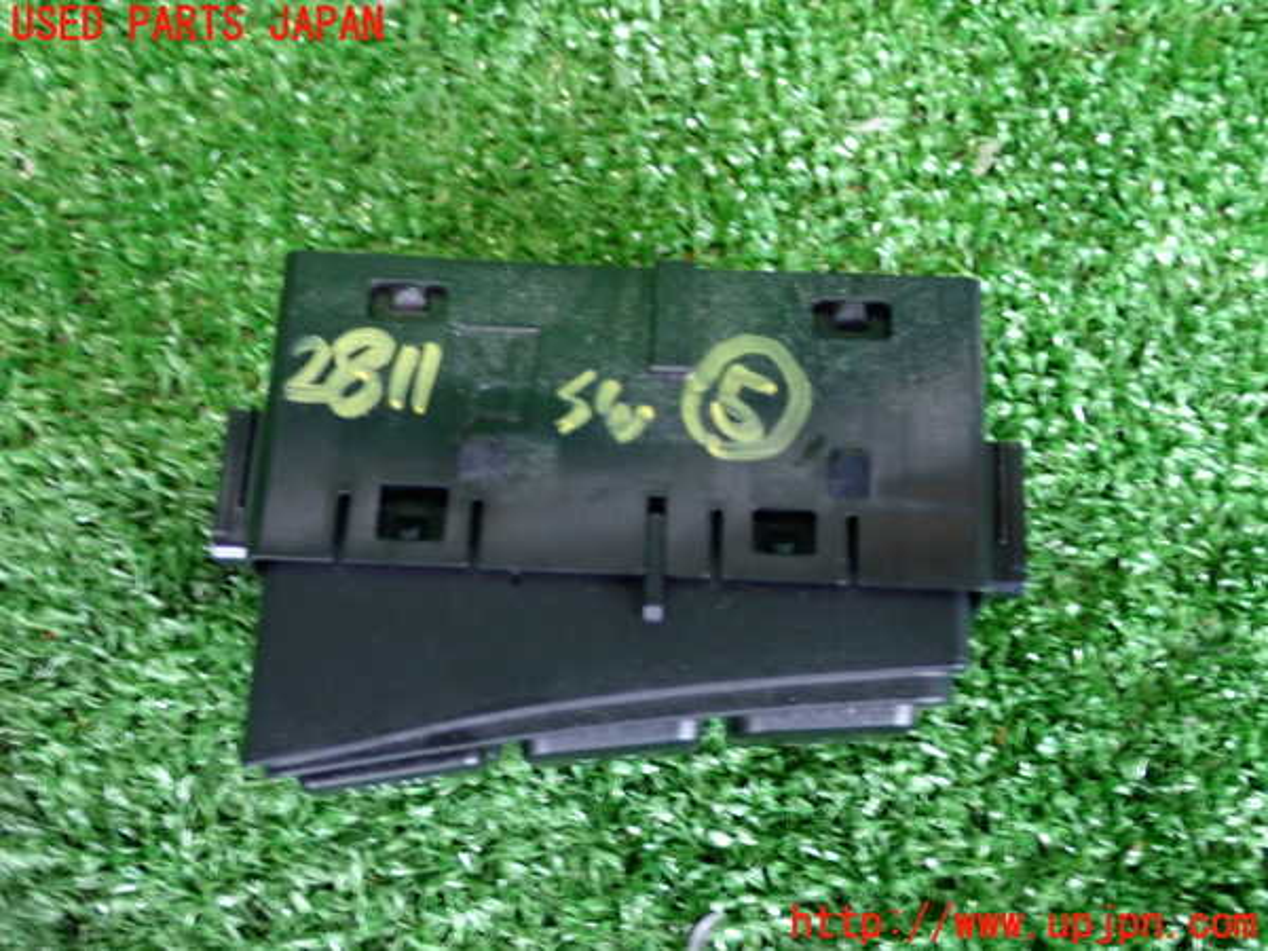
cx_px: 634
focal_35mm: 44
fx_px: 1612
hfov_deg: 42.9
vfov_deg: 32.9
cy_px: 476
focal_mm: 7.84
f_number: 2.9
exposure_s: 1/15
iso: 800
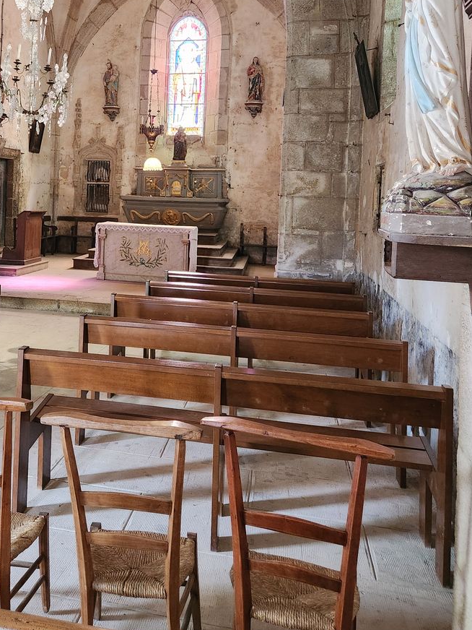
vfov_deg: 50.2
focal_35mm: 36
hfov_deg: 38.6
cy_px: 197
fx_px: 654
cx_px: 117
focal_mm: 5.4
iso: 640
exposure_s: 1/60
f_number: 1.8
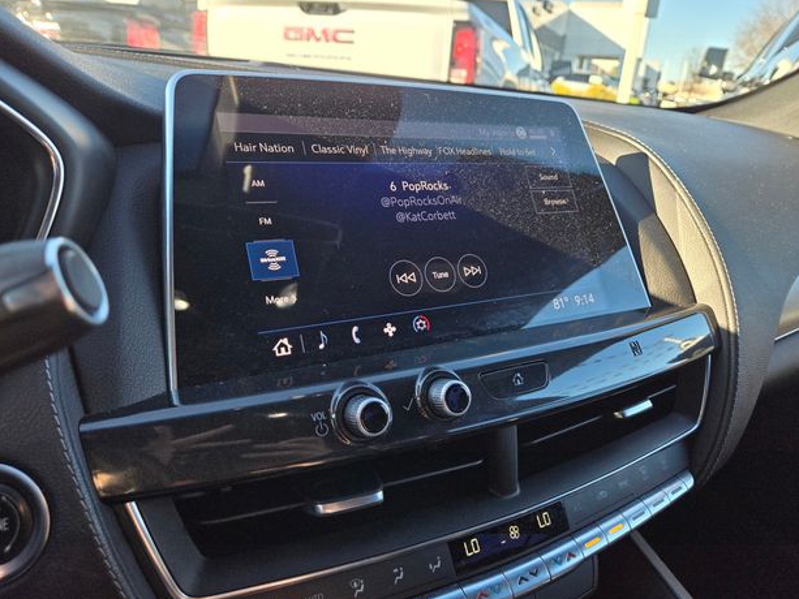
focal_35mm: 24
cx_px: 414
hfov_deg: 71.6
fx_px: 554
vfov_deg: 56.8
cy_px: 303
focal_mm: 5.4
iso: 32
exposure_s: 1/180
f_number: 1.8
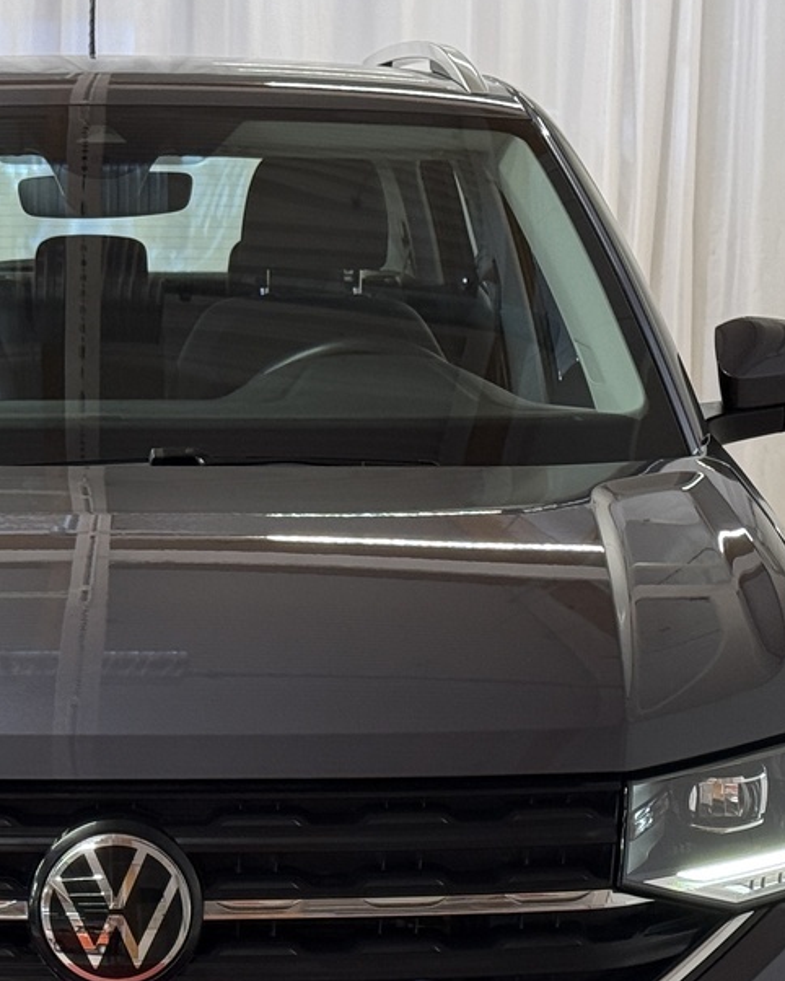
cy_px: 701
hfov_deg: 13.7
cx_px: 129
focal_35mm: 112
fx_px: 3251
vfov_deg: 17.1
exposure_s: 1/100
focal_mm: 6.76
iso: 125
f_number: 1.78
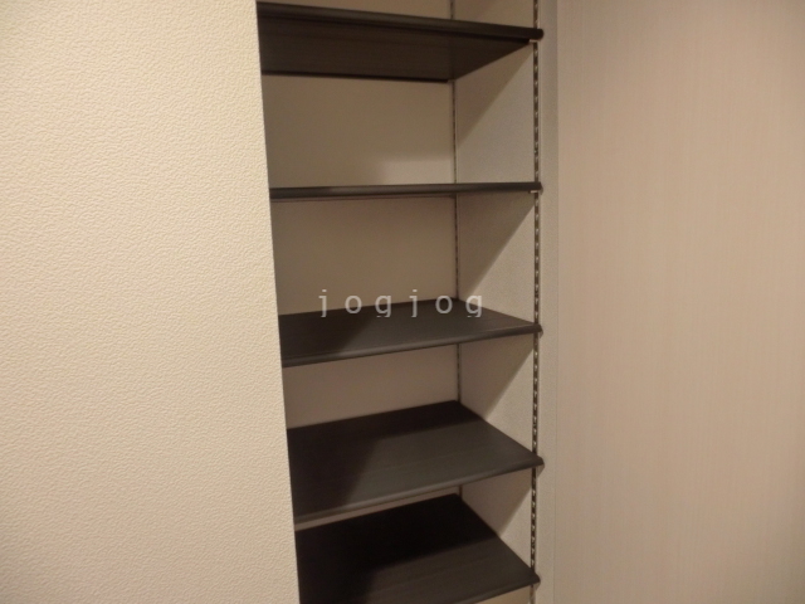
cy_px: 302
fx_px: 558
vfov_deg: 56.8
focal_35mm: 24
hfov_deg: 71.6
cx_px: 402
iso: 500
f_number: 3
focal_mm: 4.24
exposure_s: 1/40
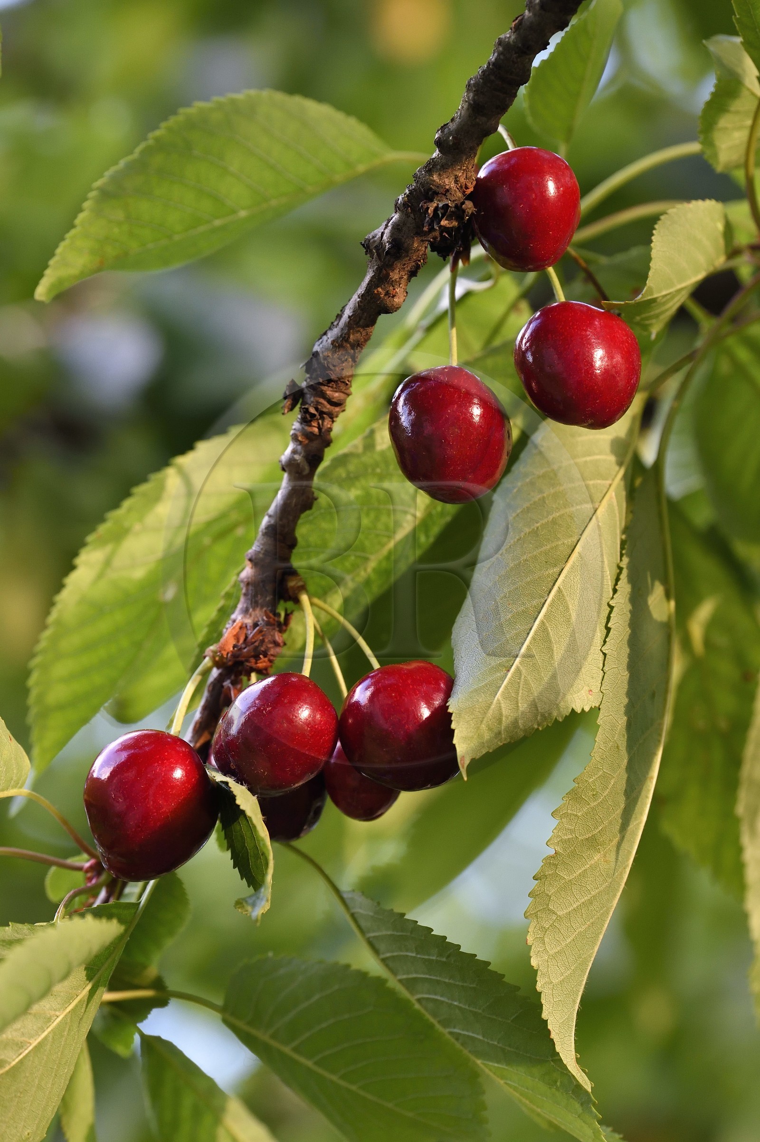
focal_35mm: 200
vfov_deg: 10.3
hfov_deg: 6.9
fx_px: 6338
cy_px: 571
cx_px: 380
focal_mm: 200
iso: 1600
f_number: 7.1
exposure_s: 1/80
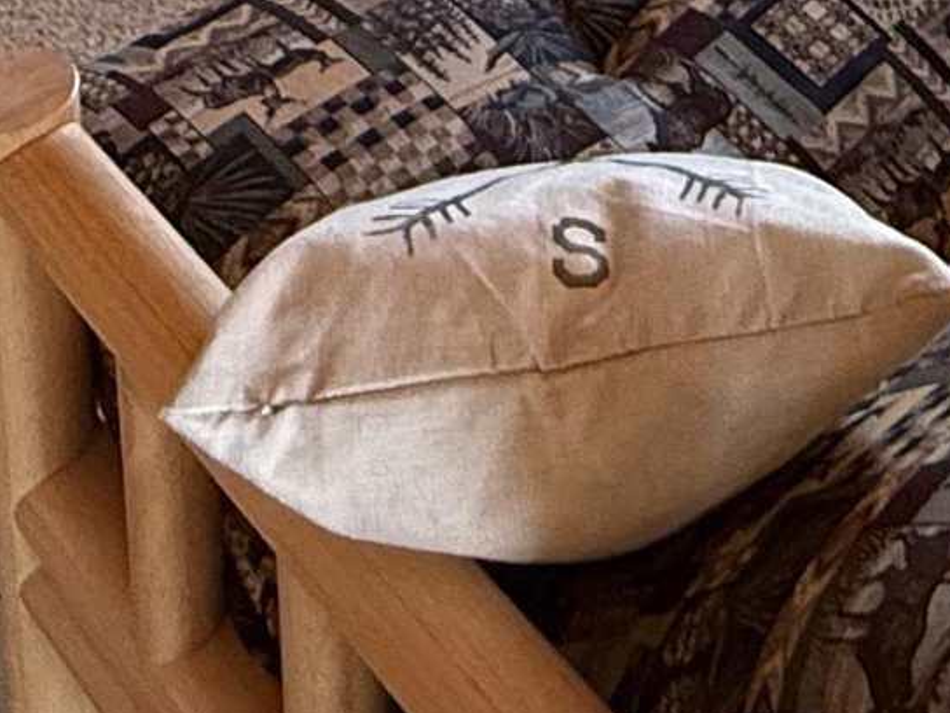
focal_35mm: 79
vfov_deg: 14.3
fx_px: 2168
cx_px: 667
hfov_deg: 24.5
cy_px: -870
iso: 320
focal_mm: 2.22
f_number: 2.2
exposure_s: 1/81
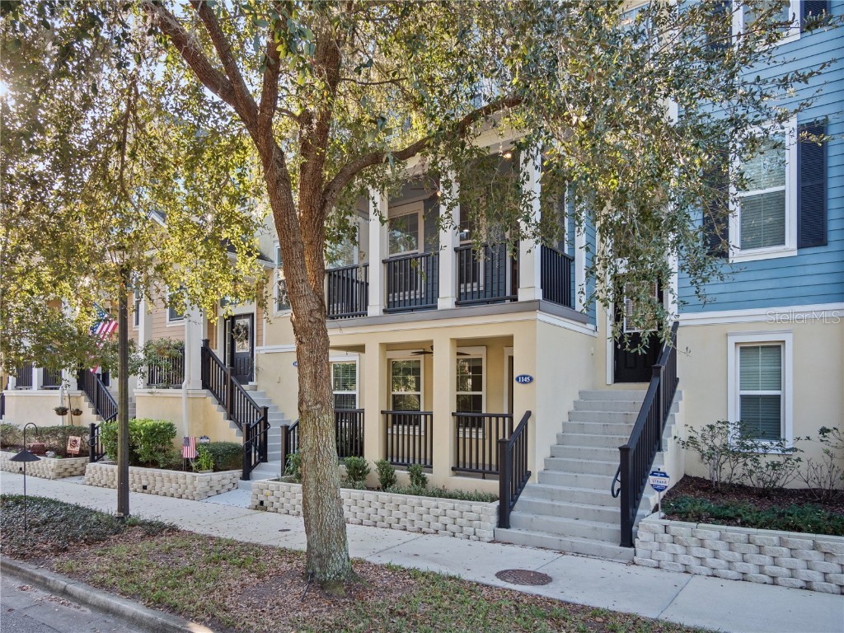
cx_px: 422
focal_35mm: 22
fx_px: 536
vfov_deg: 61.1
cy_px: 316
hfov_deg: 76.4
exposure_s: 1/125
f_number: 4
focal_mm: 11
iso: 200
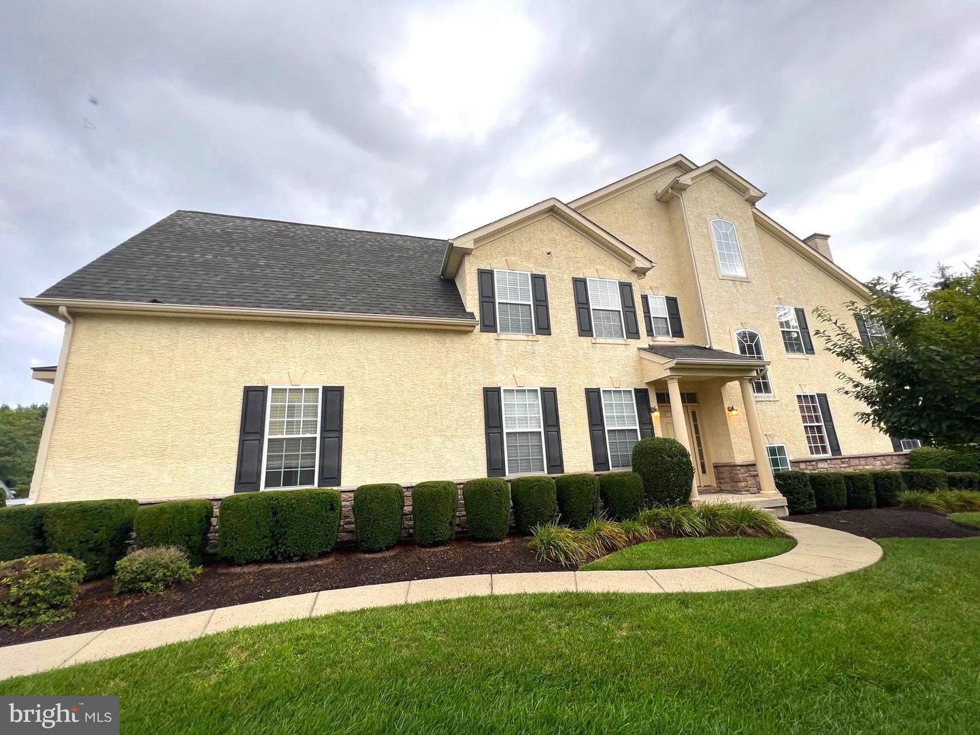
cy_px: 368
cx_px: 490
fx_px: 368
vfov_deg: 89.9
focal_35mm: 13
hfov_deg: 106.2
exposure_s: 1/239
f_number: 1.8
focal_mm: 1.57
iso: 32
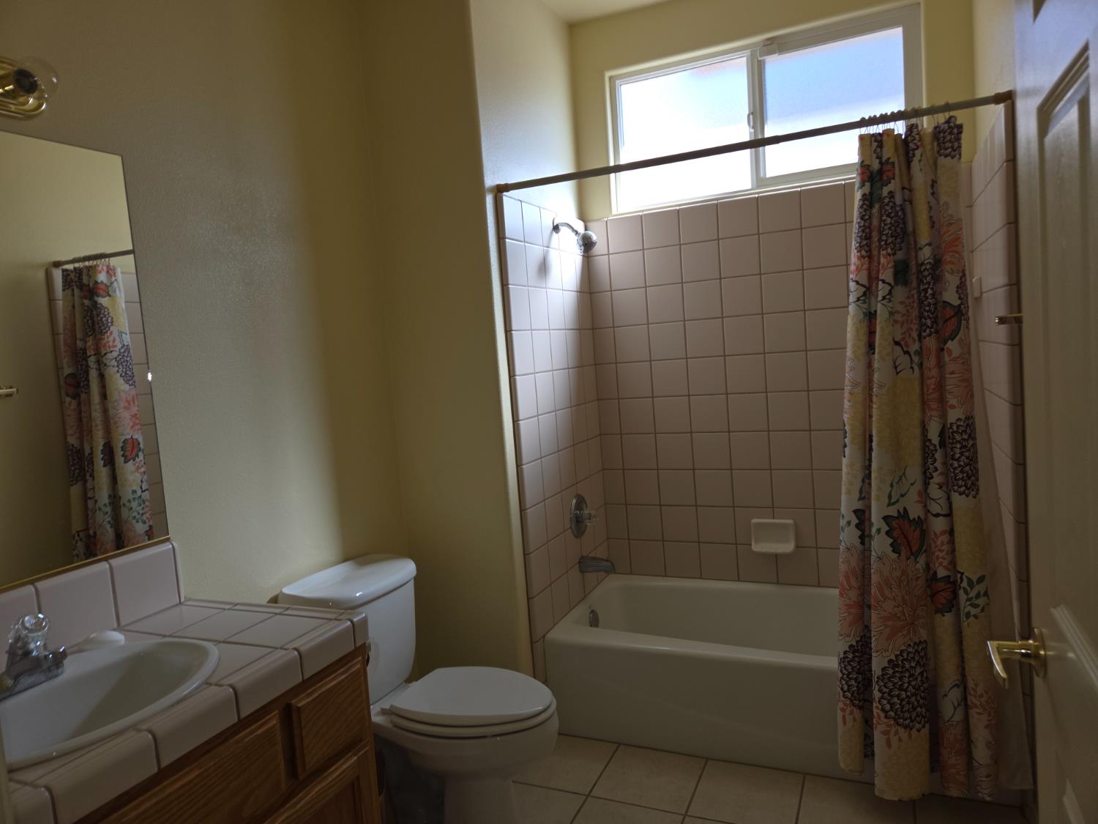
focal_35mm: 23
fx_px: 730
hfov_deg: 73.9
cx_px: 549
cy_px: 412
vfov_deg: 58.9
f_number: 1.8
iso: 32
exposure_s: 1/120
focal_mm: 5.4
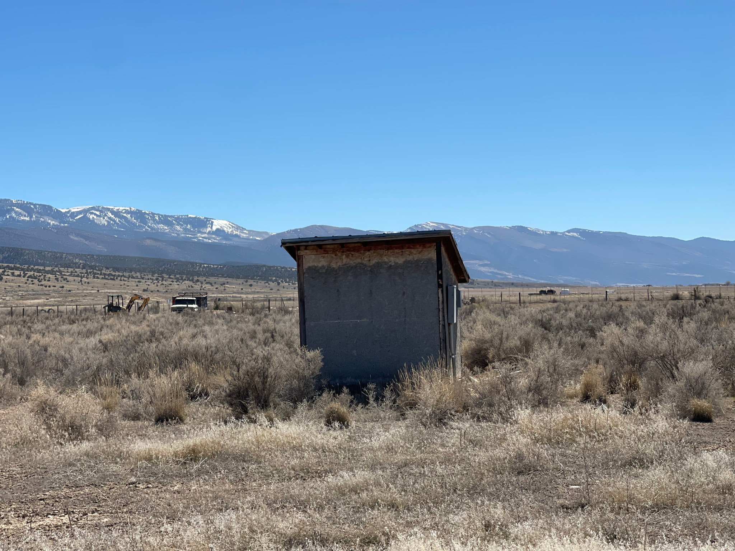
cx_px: 368
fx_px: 1359
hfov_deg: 30.3
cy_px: 276
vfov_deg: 22.9
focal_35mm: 64
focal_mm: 7.5
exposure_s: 1/2370
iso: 32
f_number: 2.2
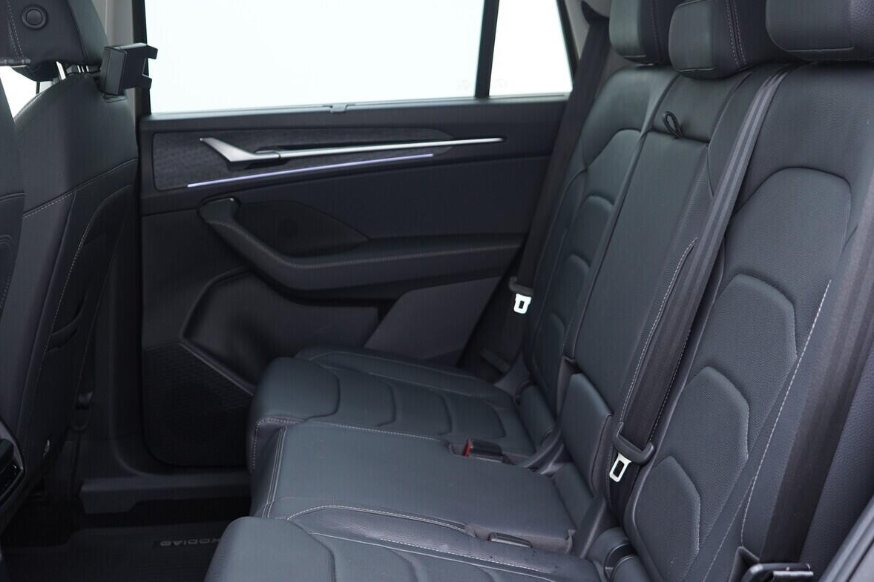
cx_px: 433
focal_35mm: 44
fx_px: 1068
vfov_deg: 30.5
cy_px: 299
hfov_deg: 44.5
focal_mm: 24
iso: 500
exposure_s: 1/40
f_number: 2.8
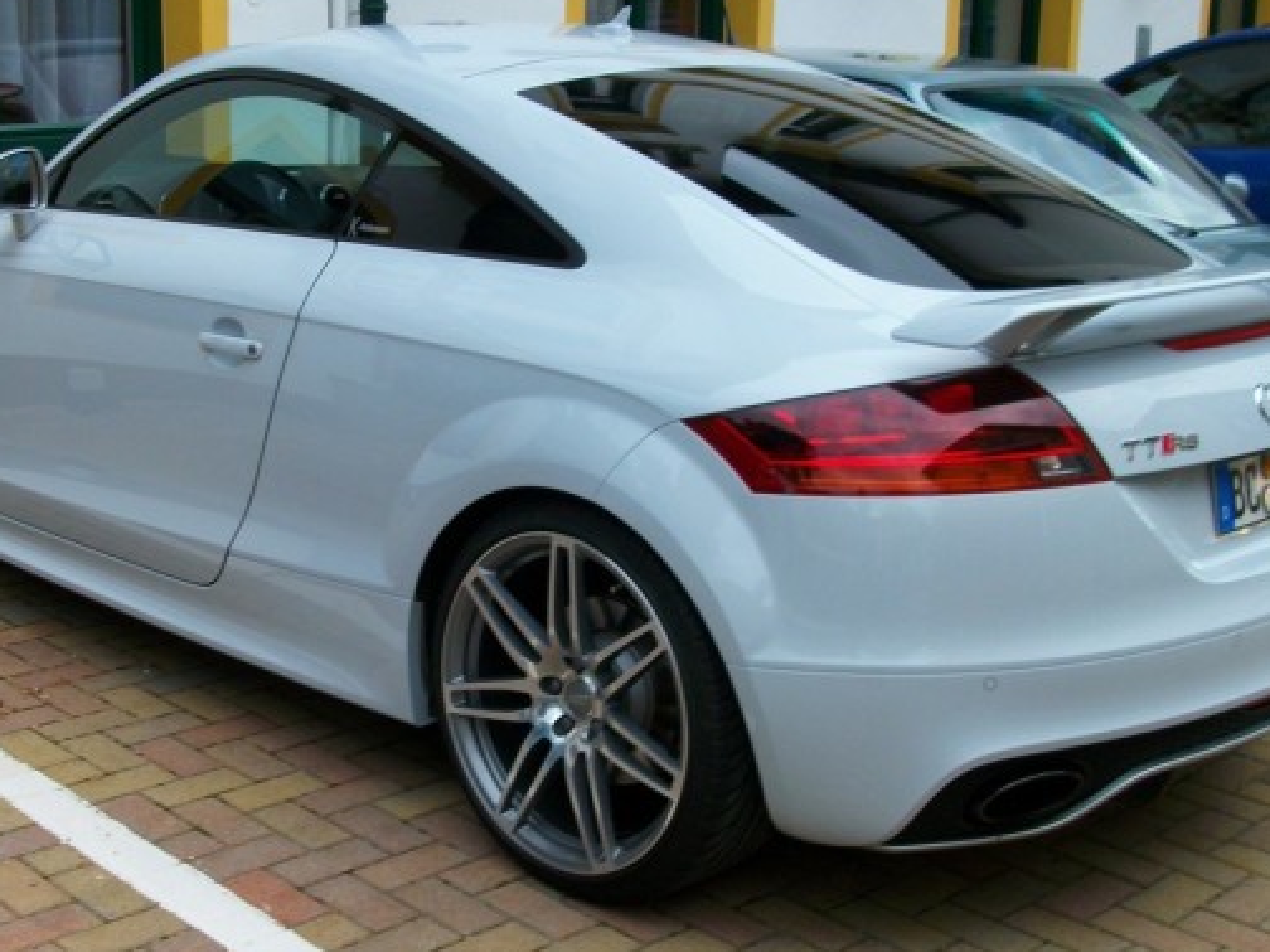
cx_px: 479
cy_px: 557
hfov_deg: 35.4
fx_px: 1981
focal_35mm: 54
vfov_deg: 27.0
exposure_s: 1/74
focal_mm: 5.7
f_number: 2.9
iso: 80
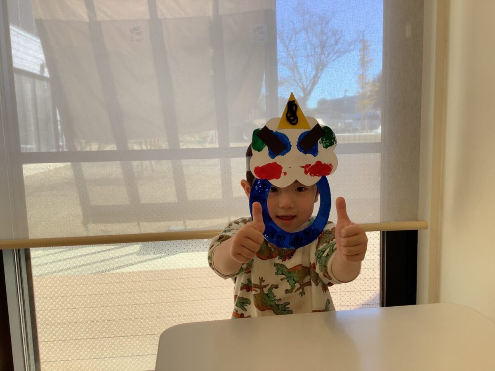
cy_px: 186
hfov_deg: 58.4
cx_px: 248
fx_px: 443
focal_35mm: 31
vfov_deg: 45.4
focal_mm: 3.3
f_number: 2.4
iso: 32
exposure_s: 1/100
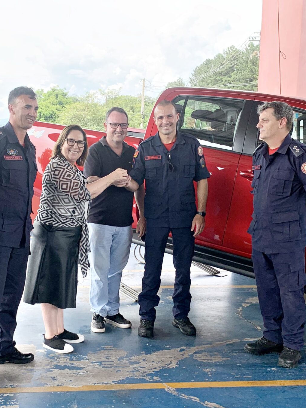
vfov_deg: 38.8
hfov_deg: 29.5
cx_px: 107
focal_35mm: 49
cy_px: 240
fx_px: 577
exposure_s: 1/711
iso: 25
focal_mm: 4.25
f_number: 1.8
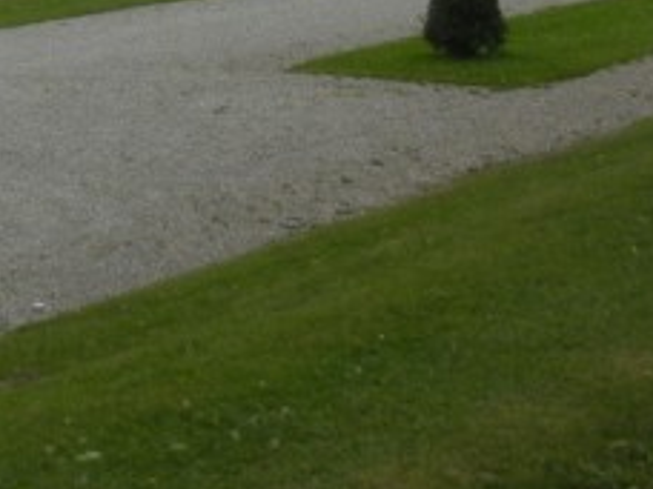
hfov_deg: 14.1
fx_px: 2547
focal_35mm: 135
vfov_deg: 10.6
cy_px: -214
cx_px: -189
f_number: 7
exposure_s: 1/294
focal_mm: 5.4
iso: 160
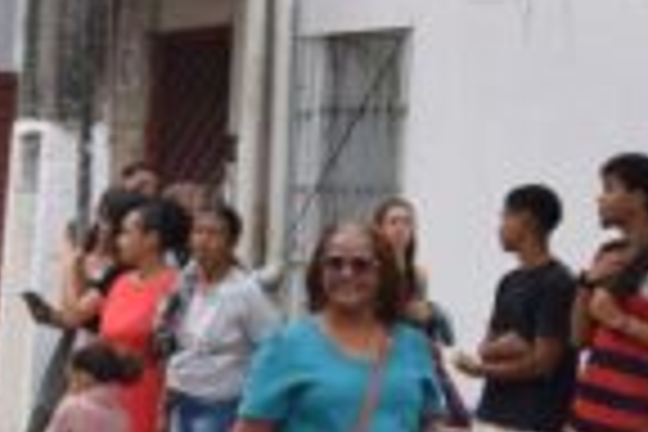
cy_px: 371
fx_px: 2502
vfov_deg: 9.8
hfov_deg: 13.6
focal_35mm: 139
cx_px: -418
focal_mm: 18
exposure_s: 1/200
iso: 100
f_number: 7.1
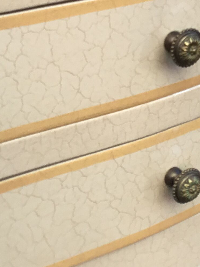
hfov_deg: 14.4
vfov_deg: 18.9
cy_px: 22
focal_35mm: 102
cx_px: 168
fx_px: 786
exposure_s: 1/225
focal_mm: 3.3
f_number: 2.4
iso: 25
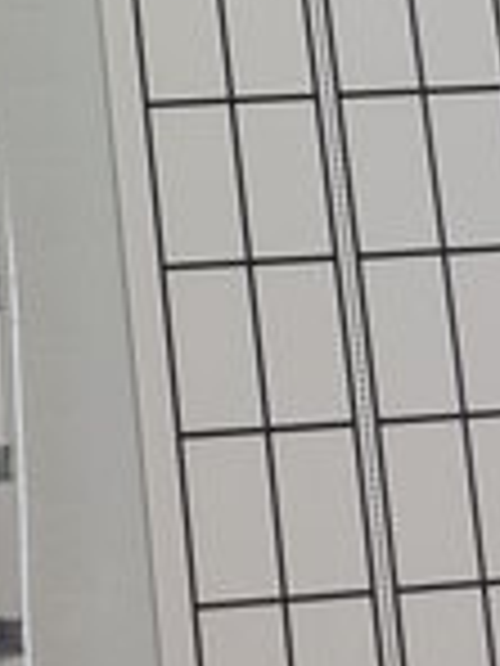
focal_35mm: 132
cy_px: -544
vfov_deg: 13.4
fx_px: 2542
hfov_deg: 10.9
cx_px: -164
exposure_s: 1/50
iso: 50
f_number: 1.7
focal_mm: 4.2
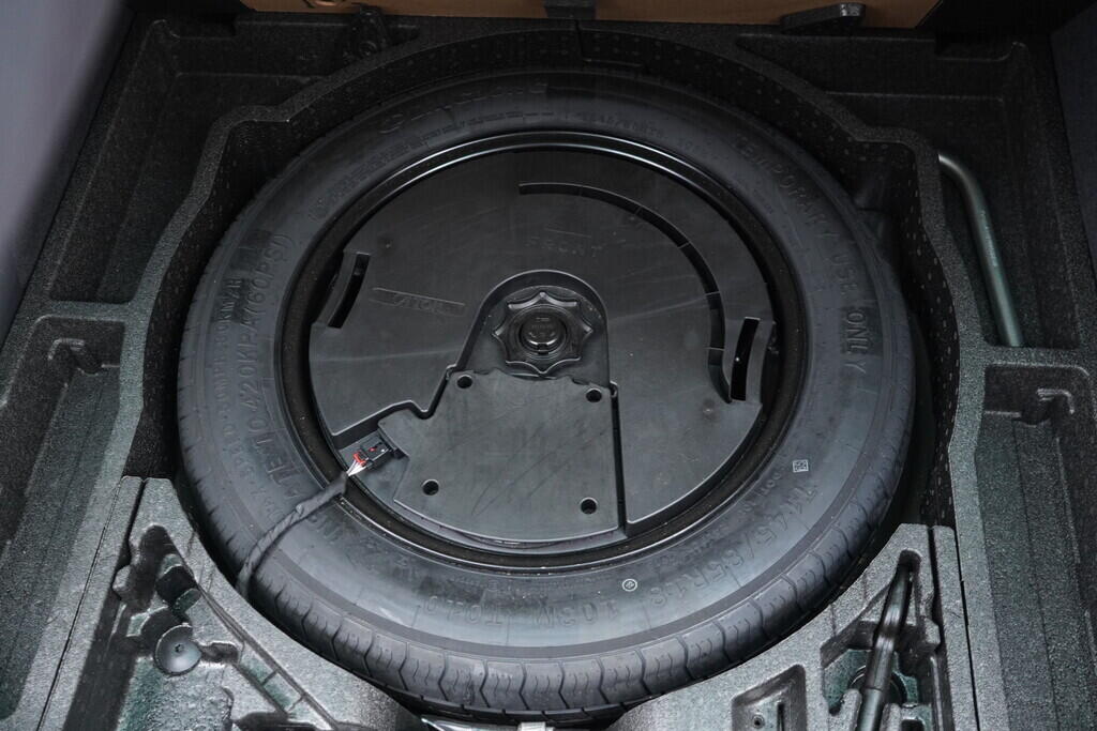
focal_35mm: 36
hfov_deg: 53.1
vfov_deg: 36.9
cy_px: 366
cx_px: 548
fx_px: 1097
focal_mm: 24
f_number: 2.8
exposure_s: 1/40
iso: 1250
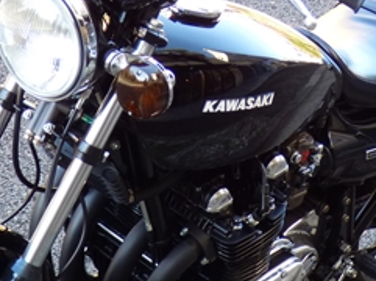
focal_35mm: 141
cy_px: 201
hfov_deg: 14.0
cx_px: 176
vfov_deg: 10.5
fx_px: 1529
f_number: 3.9
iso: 200
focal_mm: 9.1
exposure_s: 1/60
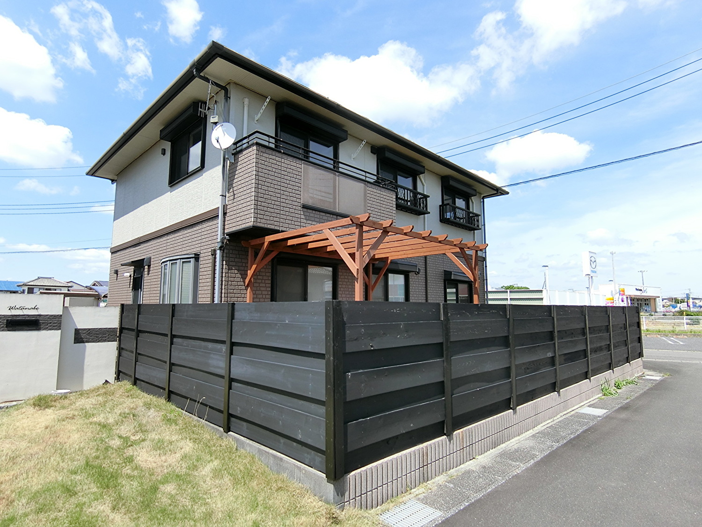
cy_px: 264
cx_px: 351
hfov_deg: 84.7
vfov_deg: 68.7
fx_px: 385
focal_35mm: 19
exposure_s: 1/800
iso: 80
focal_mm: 4.06
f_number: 2.7
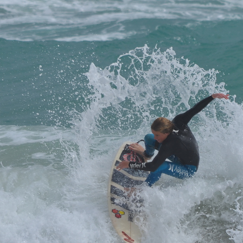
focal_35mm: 981
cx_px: 188
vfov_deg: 1.8
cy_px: 101
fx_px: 7791
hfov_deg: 1.8
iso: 200
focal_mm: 300
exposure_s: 1/2000
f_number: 8
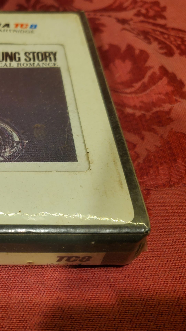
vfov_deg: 52.8
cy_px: 165
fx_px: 333
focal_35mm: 38
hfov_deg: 28.8
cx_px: -9
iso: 50
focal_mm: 4.3
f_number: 1.5
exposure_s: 1/211
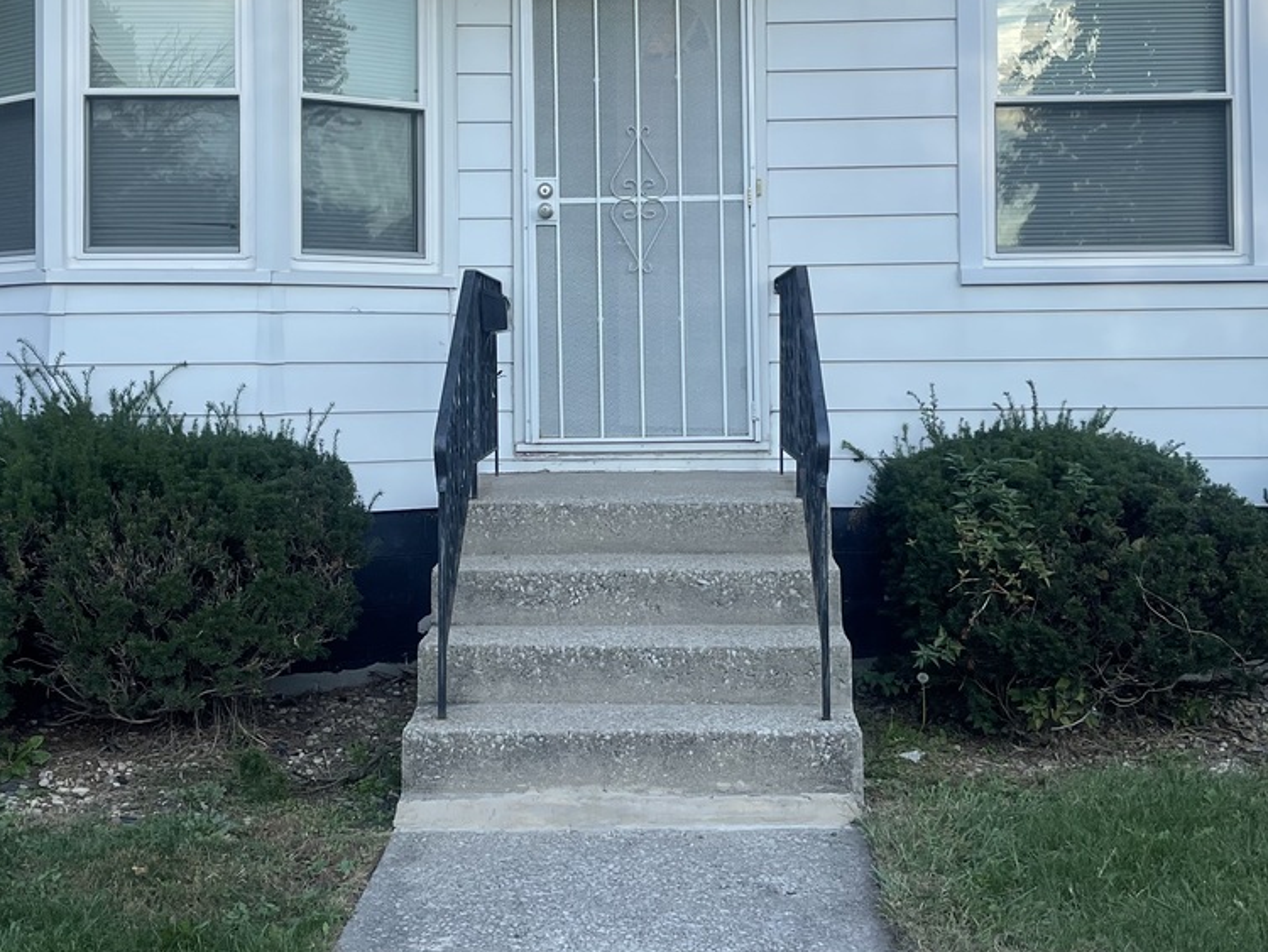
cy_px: 313
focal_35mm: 48
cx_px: 620
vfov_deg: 30.1
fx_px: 1759
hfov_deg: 39.6
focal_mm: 5.1
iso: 32
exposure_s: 1/1067
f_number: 1.6
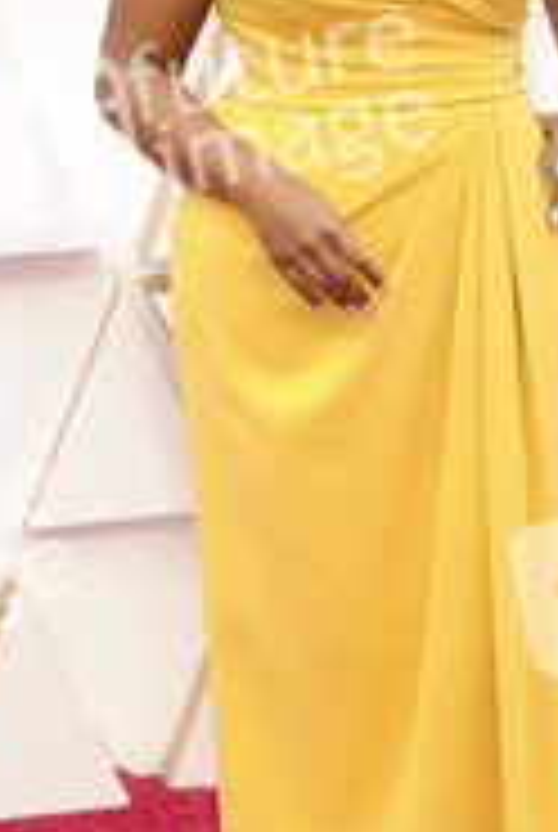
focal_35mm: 147
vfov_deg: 13.9
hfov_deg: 9.4
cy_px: 346
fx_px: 3405
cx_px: 335
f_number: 6.3
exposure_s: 1/200
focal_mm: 68
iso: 800
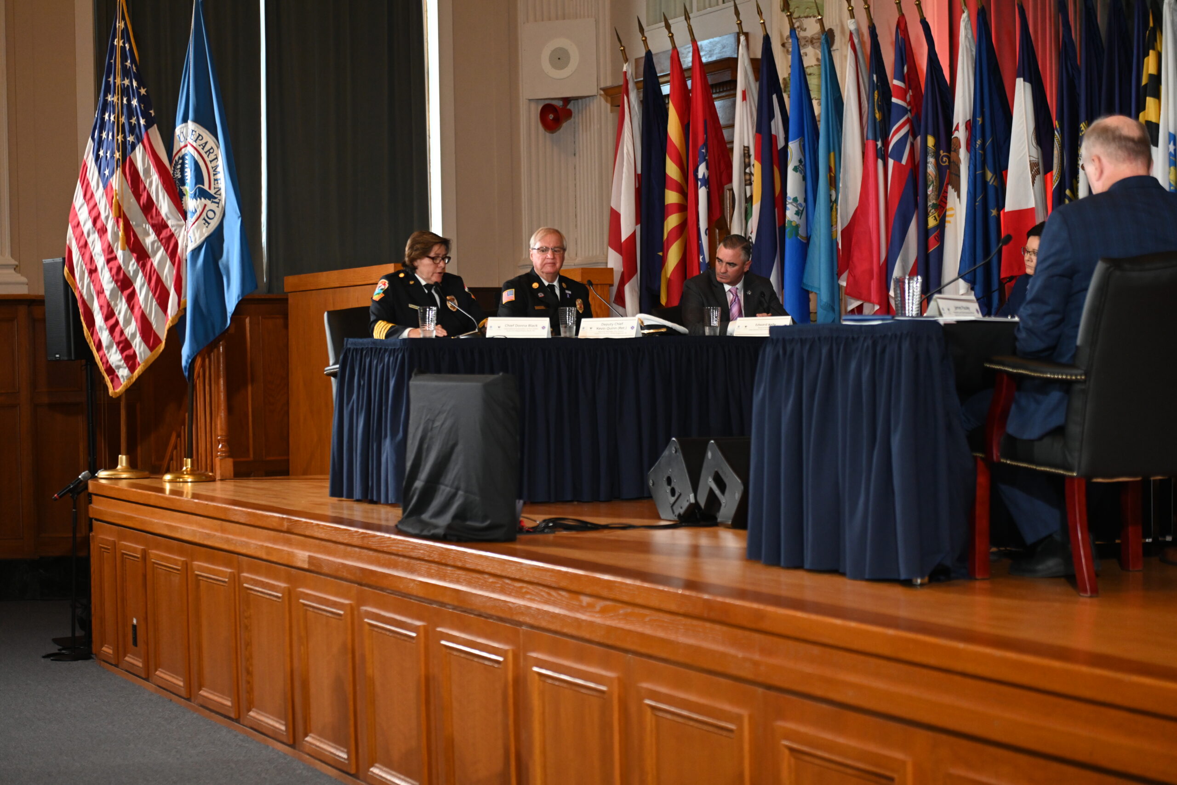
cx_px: 588
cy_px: 392
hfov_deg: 28.8
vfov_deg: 19.5
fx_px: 2289
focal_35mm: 70
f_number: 2.8
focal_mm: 70
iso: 1600
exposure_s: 1/125
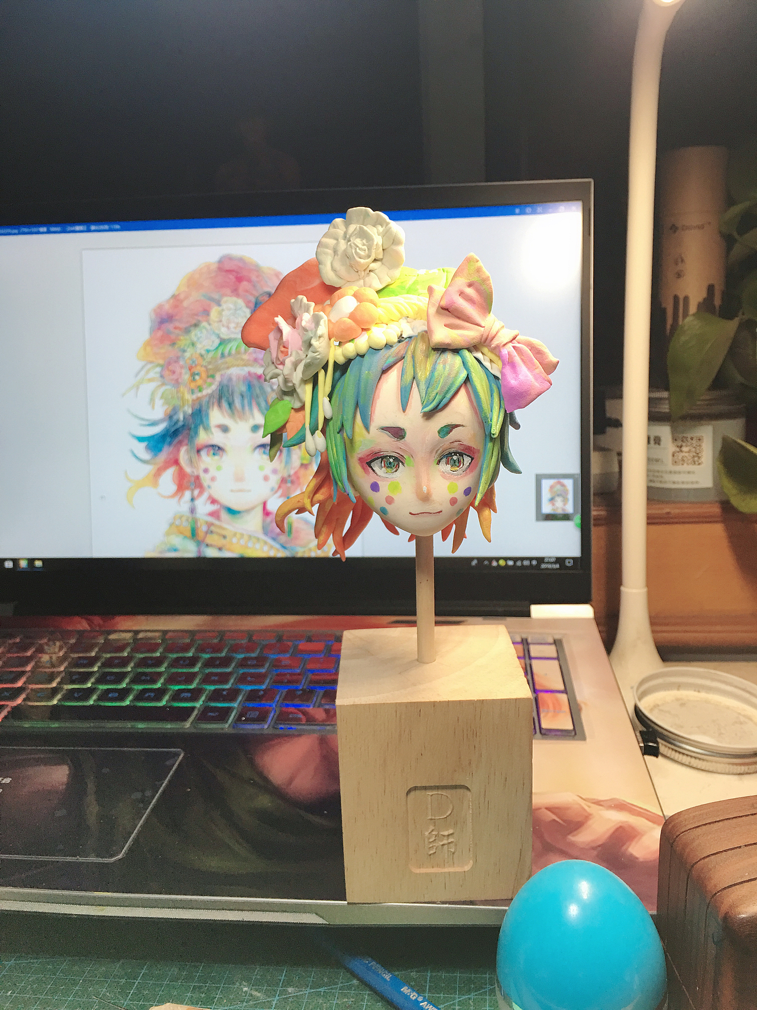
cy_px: 505
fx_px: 846
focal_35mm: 29
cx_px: 378
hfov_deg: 48.2
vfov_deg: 61.7
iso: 50
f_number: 2.2
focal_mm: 4.15
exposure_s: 1/33
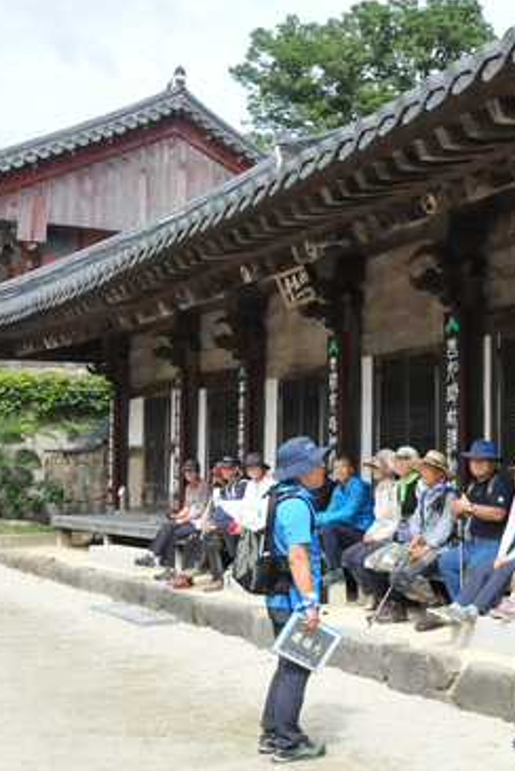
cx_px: 510
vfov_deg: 36.2
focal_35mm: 55
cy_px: 386
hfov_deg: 23.7
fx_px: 1178
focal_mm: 24
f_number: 9
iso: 1600
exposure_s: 1/1000
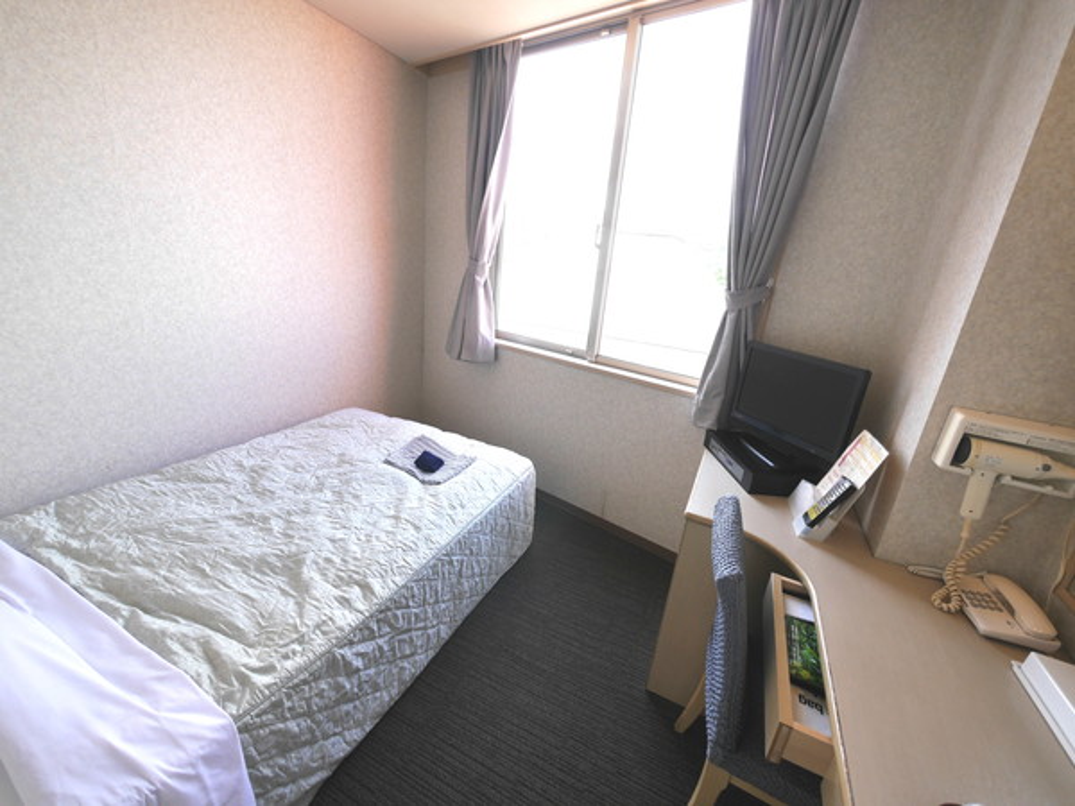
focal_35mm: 14
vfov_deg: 85.7
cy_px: 403
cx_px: 538
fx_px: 435
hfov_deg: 102.1
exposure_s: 1/160
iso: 160
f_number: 4.5
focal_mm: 7
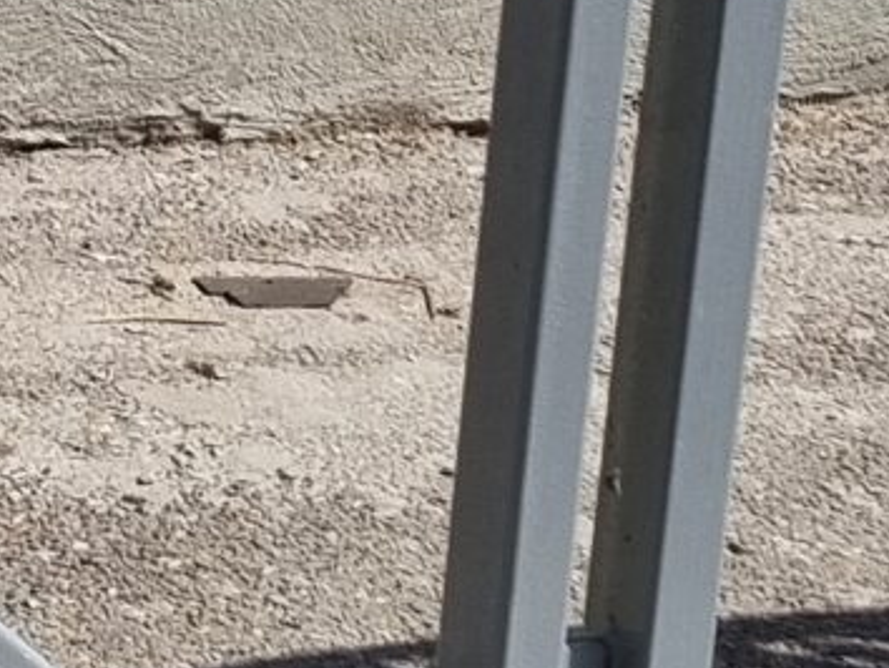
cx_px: -1627
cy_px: 163
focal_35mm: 188
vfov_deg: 7.9
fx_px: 4831
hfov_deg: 8.9
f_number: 1.8
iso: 50
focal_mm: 5.4
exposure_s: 1/3296
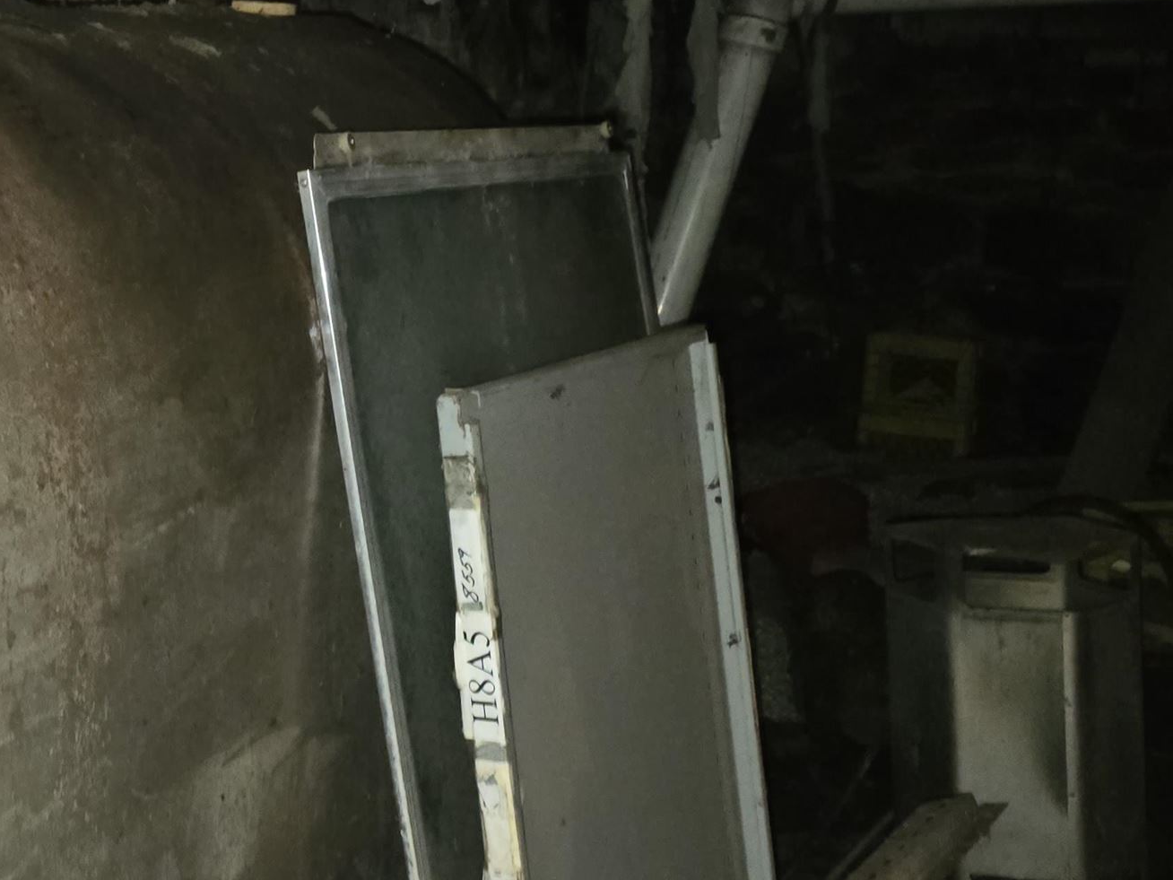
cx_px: -90
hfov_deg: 31.8
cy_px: 306
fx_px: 1830
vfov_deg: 26.9
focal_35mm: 54
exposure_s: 1/8
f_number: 1.7
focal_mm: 6.3
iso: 1000
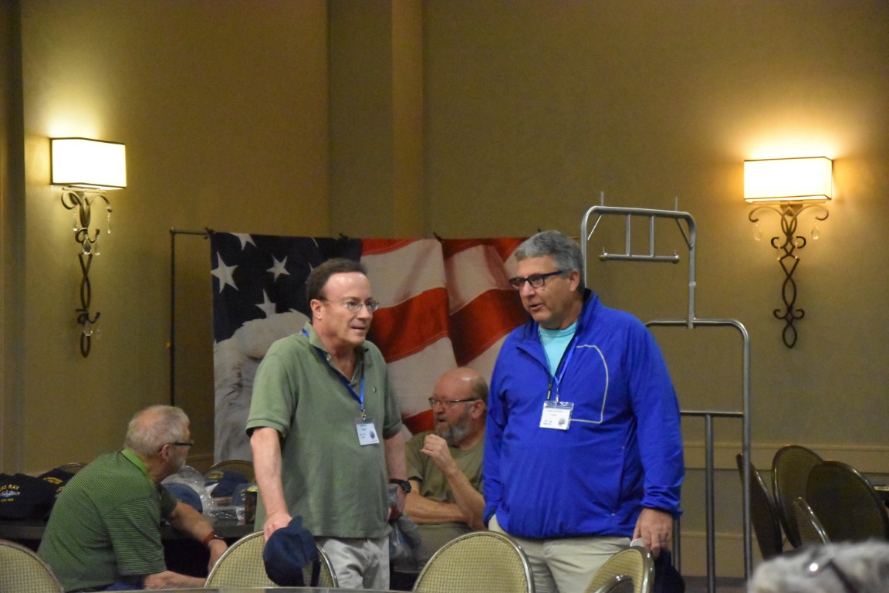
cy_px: 296
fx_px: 2963
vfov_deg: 11.4
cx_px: 444
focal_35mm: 120
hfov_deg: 17.1
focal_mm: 80
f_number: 5.3
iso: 12800
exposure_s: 1/100
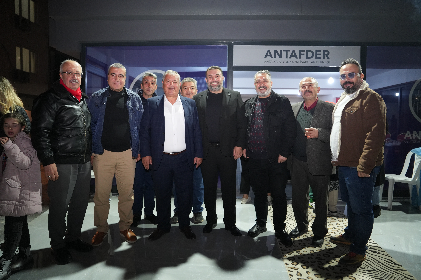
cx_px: 210
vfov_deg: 53.1
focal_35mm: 24
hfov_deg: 73.7
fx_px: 281
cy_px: 140
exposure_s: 1/100
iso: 2500
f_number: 2.8
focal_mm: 24
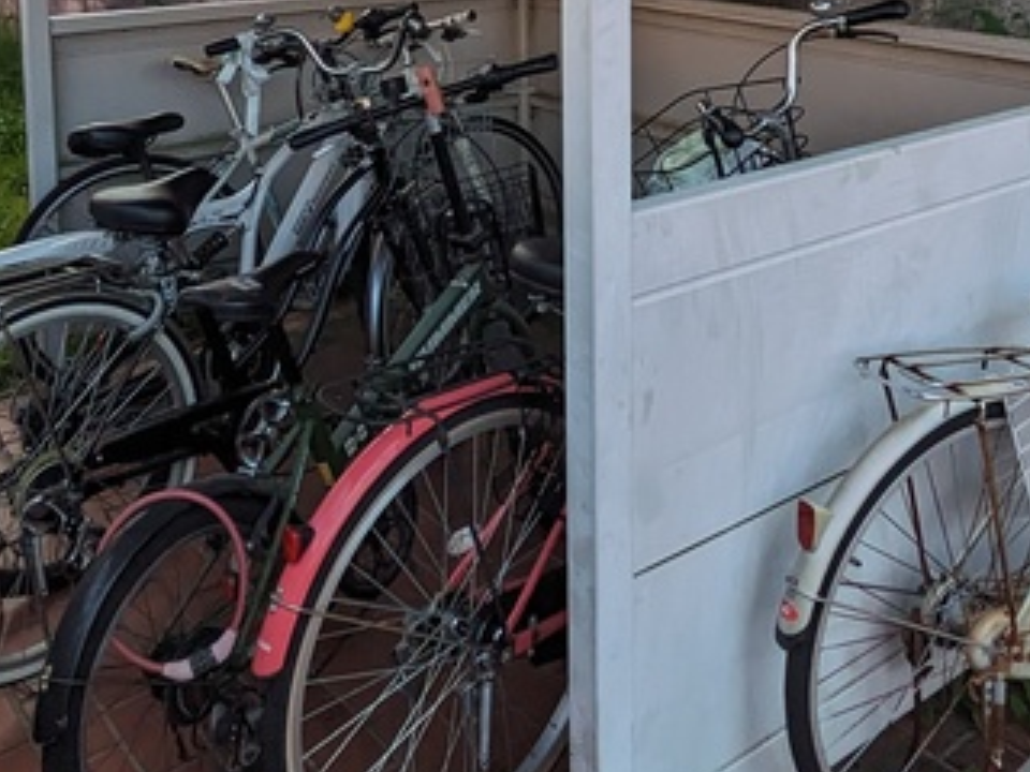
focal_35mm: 42
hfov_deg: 44.8
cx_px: 558
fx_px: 1250
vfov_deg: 31.3
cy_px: -32
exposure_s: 1/678
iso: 46
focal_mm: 1.83
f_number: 2.2
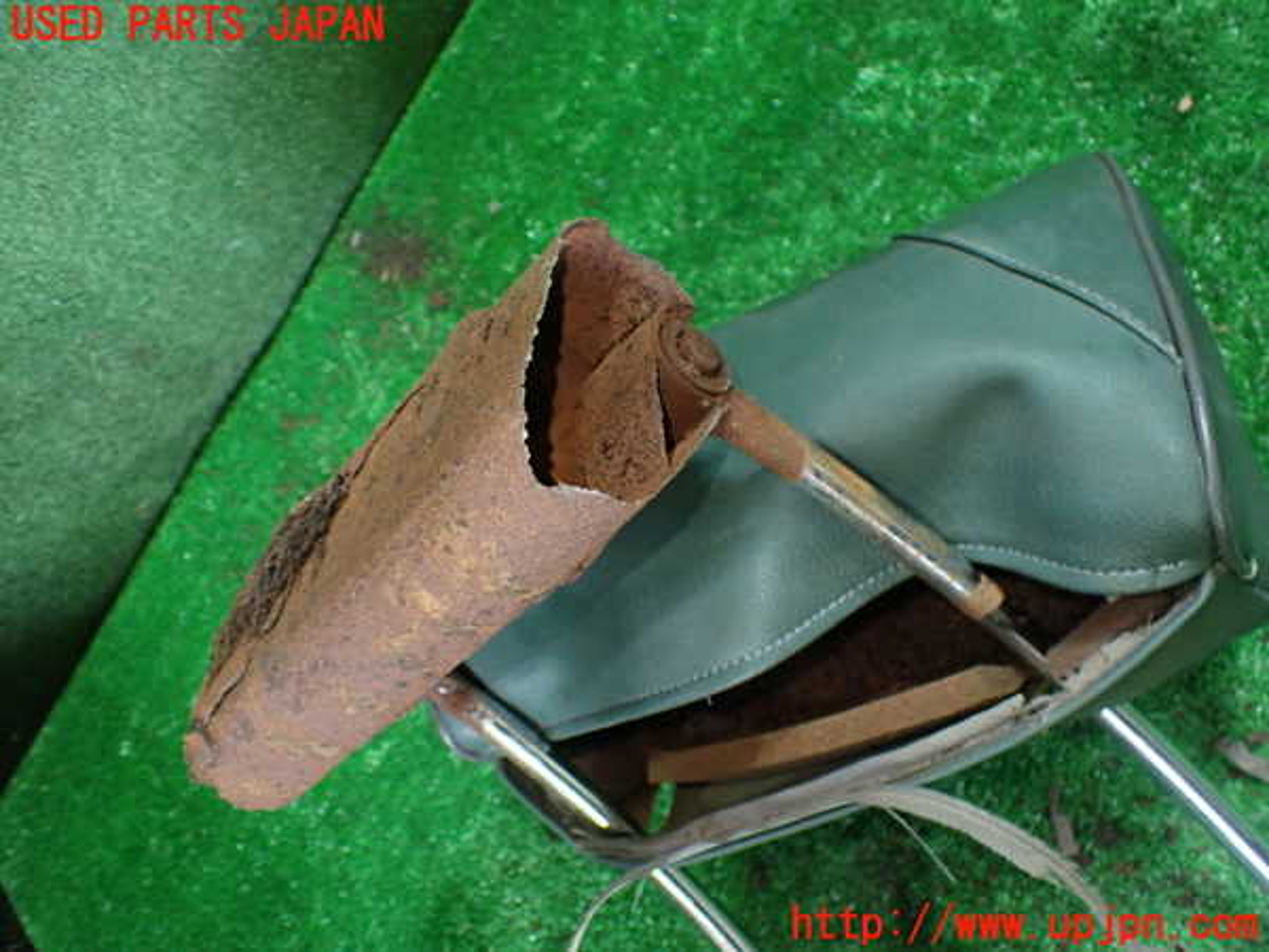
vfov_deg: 46.8
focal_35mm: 30
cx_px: 634
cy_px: 476
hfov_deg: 60.0
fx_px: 1100
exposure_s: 1/80
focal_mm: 5.4
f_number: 2.3
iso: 800
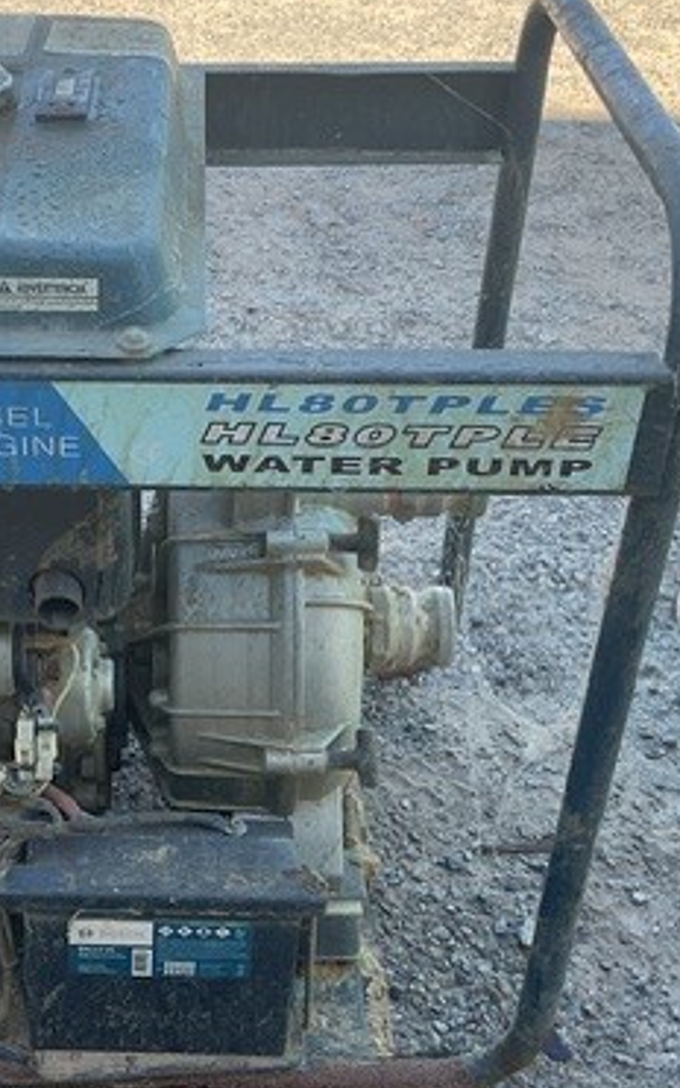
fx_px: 1571
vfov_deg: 38.2
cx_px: 132
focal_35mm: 53
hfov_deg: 24.0
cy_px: 566
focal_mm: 3
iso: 16
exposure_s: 1/277
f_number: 1.8
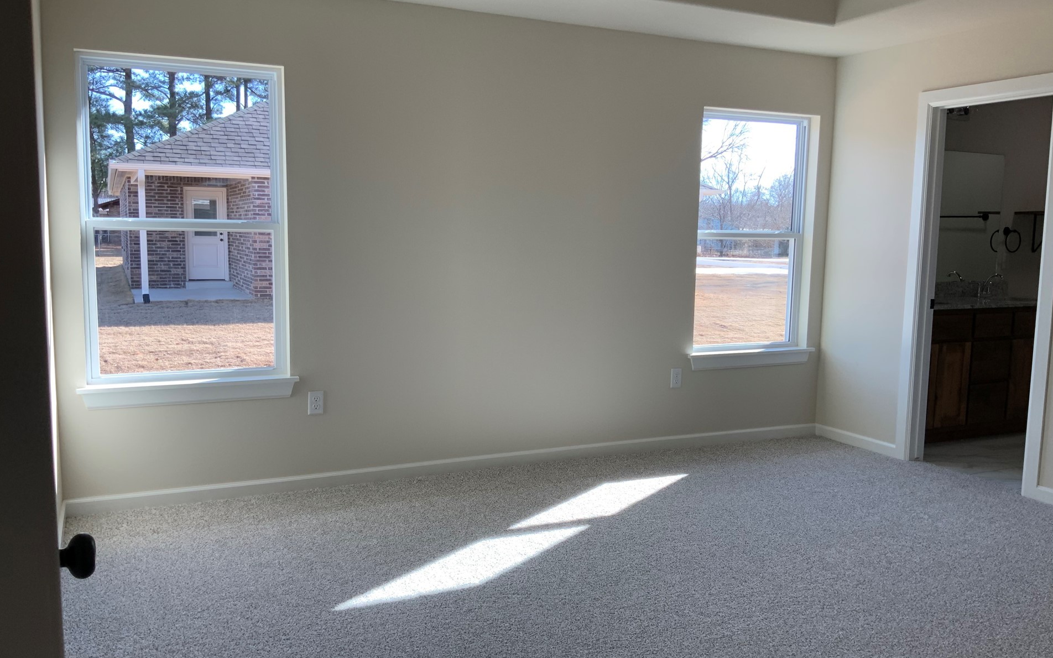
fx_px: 890
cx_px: 526
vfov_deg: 40.6
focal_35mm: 31
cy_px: 336
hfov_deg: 61.2
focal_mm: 3
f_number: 1.8
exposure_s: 1/154
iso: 16
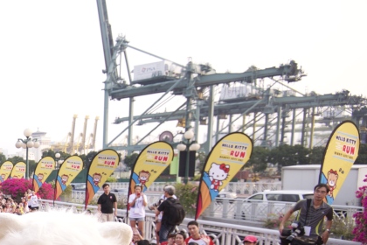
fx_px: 398
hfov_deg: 37.9
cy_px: 242
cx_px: -68
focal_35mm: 39
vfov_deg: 31.7
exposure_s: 1/500
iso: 400
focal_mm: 16
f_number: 4.5
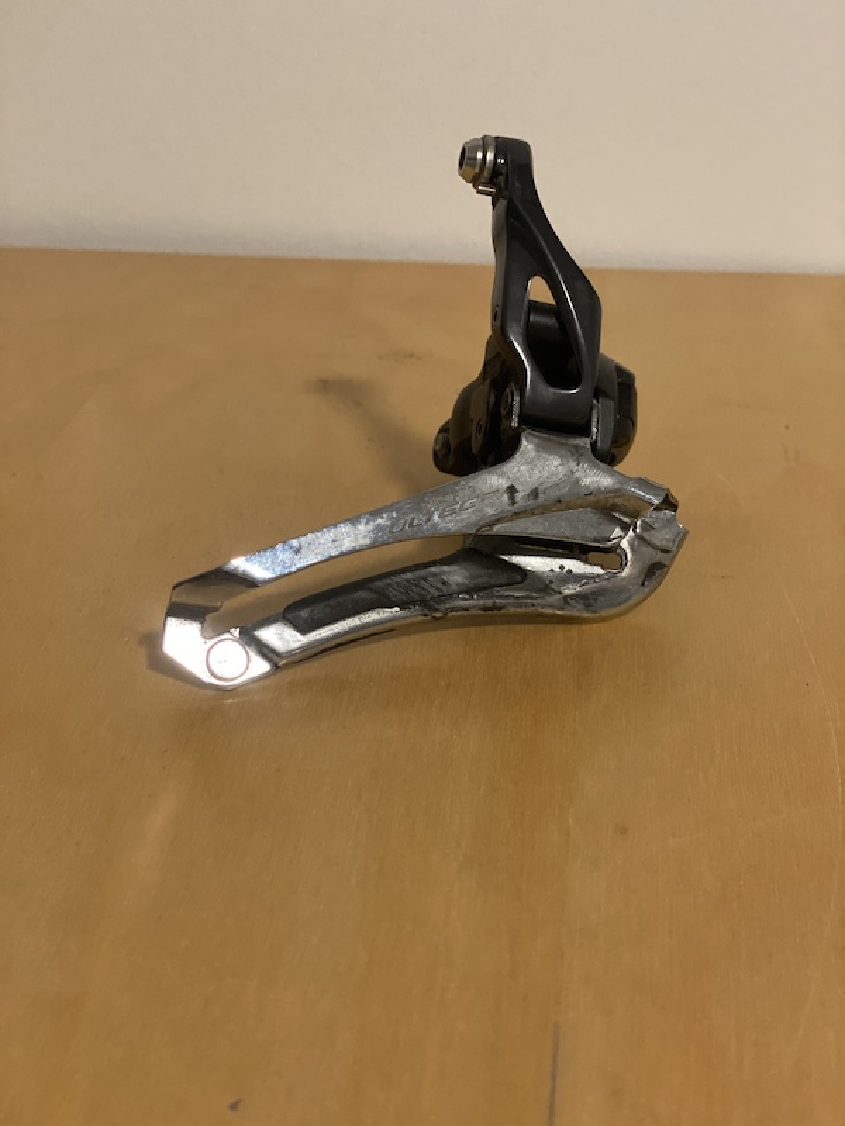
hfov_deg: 28.0
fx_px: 1692
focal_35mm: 52
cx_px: 422
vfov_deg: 36.8
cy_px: 563
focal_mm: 6
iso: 400
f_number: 2
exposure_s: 1/24
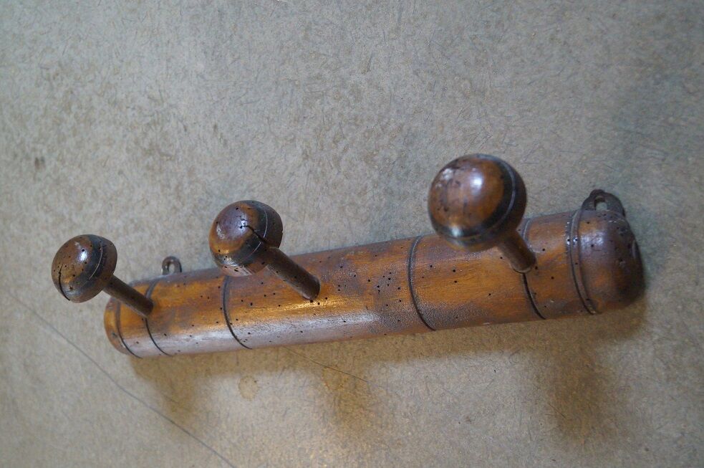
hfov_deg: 43.6
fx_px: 879
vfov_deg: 29.8
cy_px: 234
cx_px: 352
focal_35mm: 45
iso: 3200
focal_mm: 30
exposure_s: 1/50
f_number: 4.5
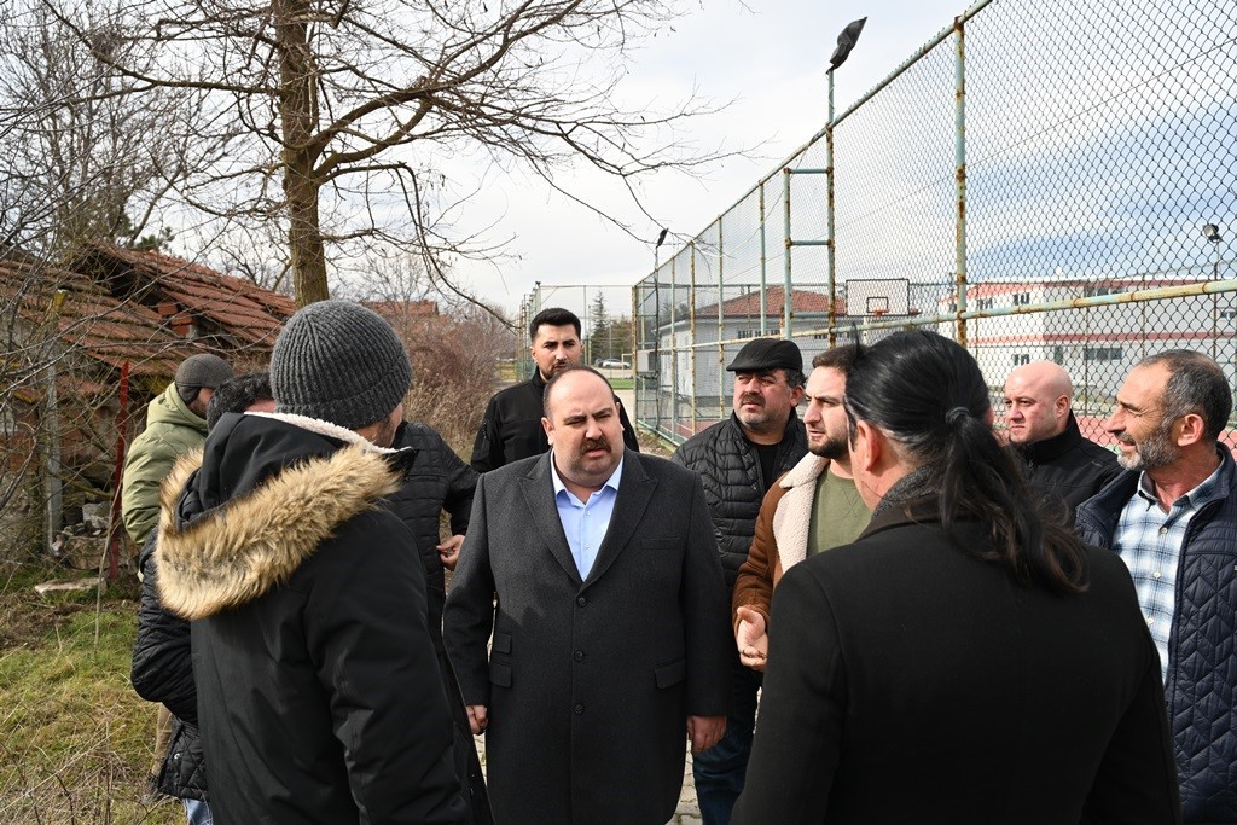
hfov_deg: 59.5
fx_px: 1082
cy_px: 412
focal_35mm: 32
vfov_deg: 41.7
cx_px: 618
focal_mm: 31.5
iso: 100
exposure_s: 1/200
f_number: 7.1
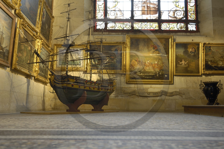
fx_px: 224
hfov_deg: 53.2
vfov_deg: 36.8
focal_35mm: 36
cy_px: 74
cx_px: 112
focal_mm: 24
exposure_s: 1/4
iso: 100
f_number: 5.6
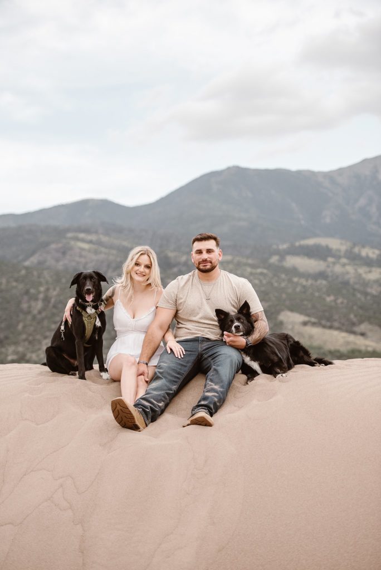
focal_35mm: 75
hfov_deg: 18.2
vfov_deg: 27.0
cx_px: 190
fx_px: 1189
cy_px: 285
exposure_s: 1/1000
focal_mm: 75
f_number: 2.8
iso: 250
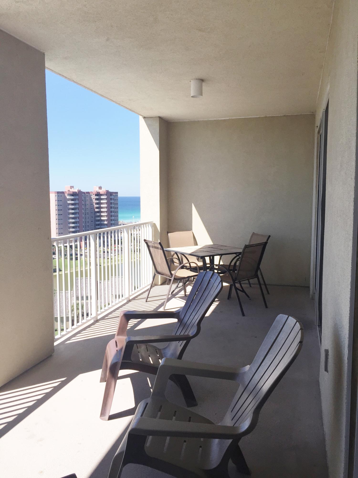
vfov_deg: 61.7
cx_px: 179
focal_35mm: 29
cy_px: 239
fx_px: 400
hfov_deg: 48.2
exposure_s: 1/1883
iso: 50
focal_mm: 4.15
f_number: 2.2
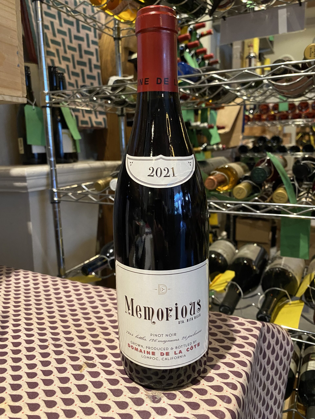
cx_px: 158
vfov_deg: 67.3
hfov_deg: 53.1
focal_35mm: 26
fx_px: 315
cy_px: 210
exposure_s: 1/25
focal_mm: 4.25
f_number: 1.8
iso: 500
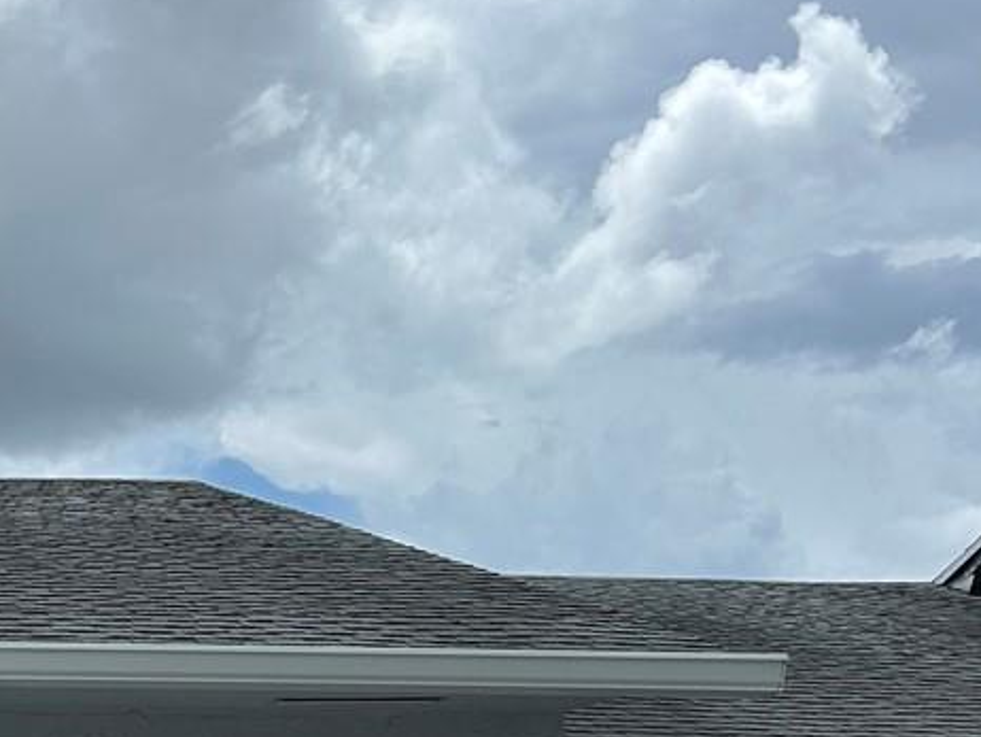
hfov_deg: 19.4
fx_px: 2552
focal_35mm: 90
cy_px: 954
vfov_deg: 15.6
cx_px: -427
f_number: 1.5
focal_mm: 5.7
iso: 50
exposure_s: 1/8000
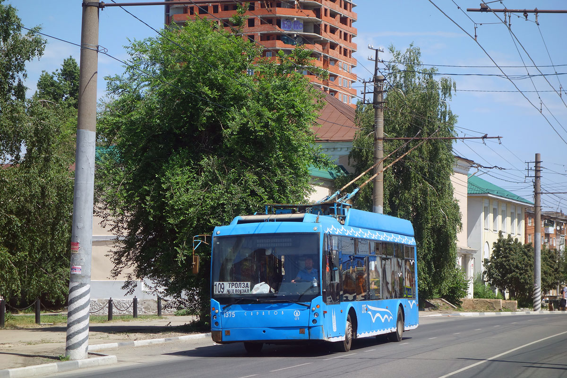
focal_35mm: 100
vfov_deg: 13.7
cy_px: 189
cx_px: 284
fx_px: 1575
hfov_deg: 20.4
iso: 200
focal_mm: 36.97
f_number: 4.9
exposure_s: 1/1000
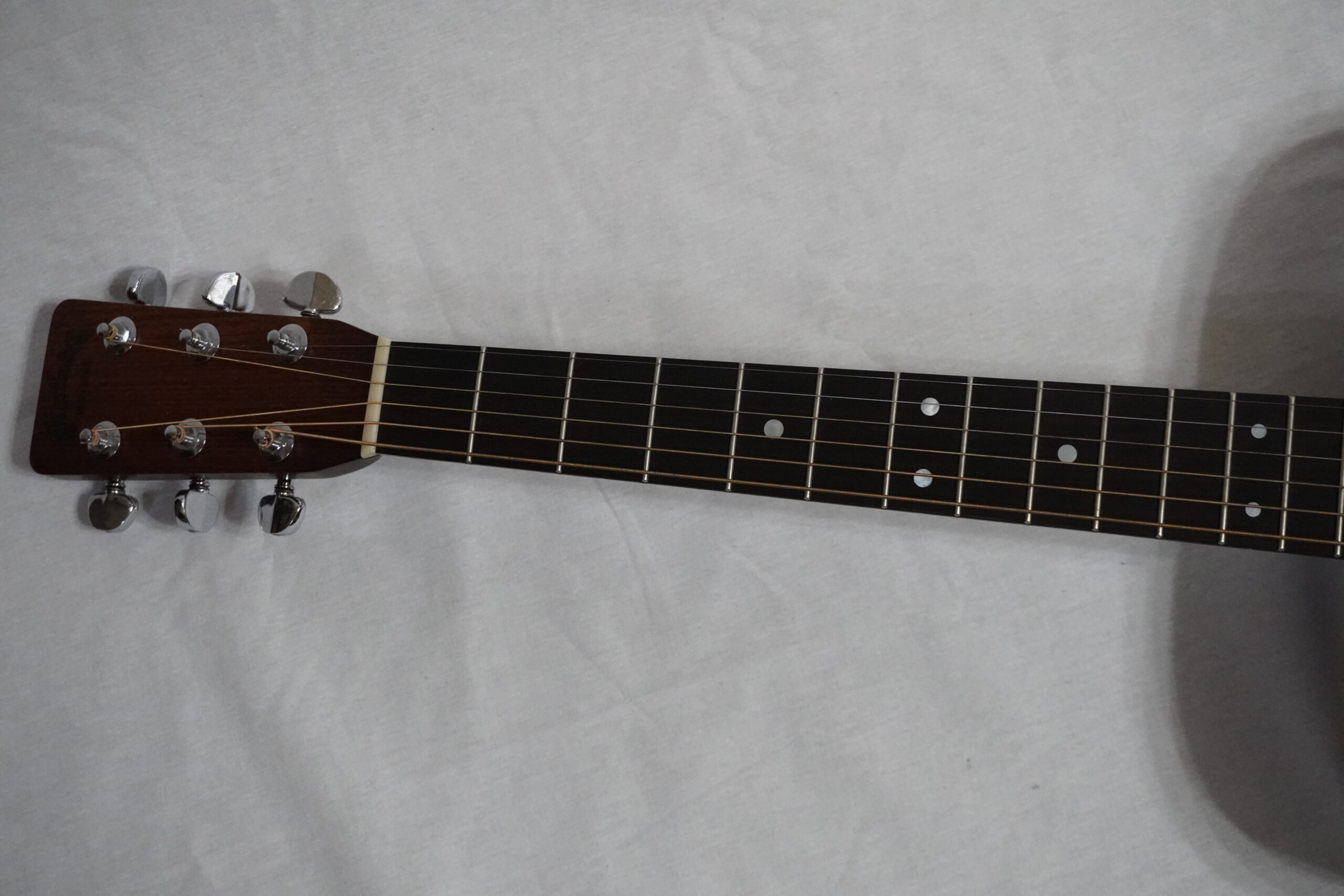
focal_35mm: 52
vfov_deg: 25.8
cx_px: 672
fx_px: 1960
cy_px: 448
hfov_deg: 37.8
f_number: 5.6
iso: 4000
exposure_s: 1/160
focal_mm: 35
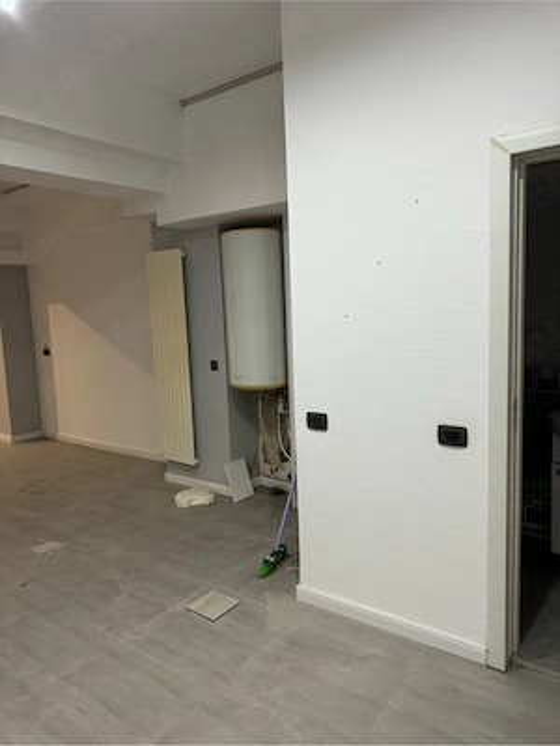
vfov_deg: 71.6
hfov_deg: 56.8
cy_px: 373
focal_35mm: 24
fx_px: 518
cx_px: 280
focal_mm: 6.76
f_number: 1.78
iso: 200
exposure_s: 1/63
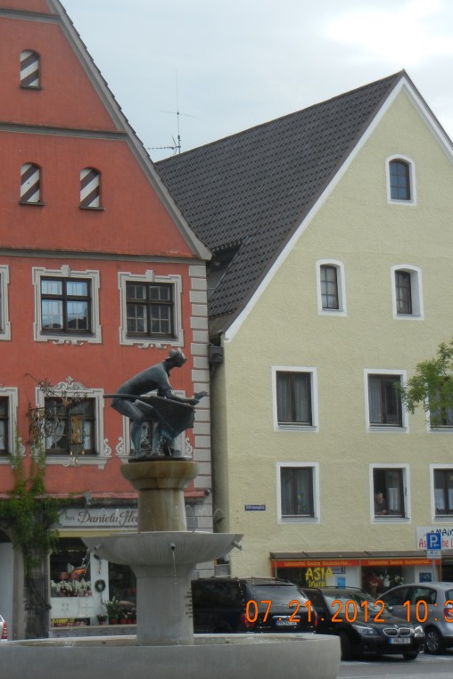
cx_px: 70
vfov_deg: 21.5
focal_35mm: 95
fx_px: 1793
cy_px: 340
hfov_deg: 14.3
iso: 160
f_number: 4.1
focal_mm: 12.2
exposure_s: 1/574
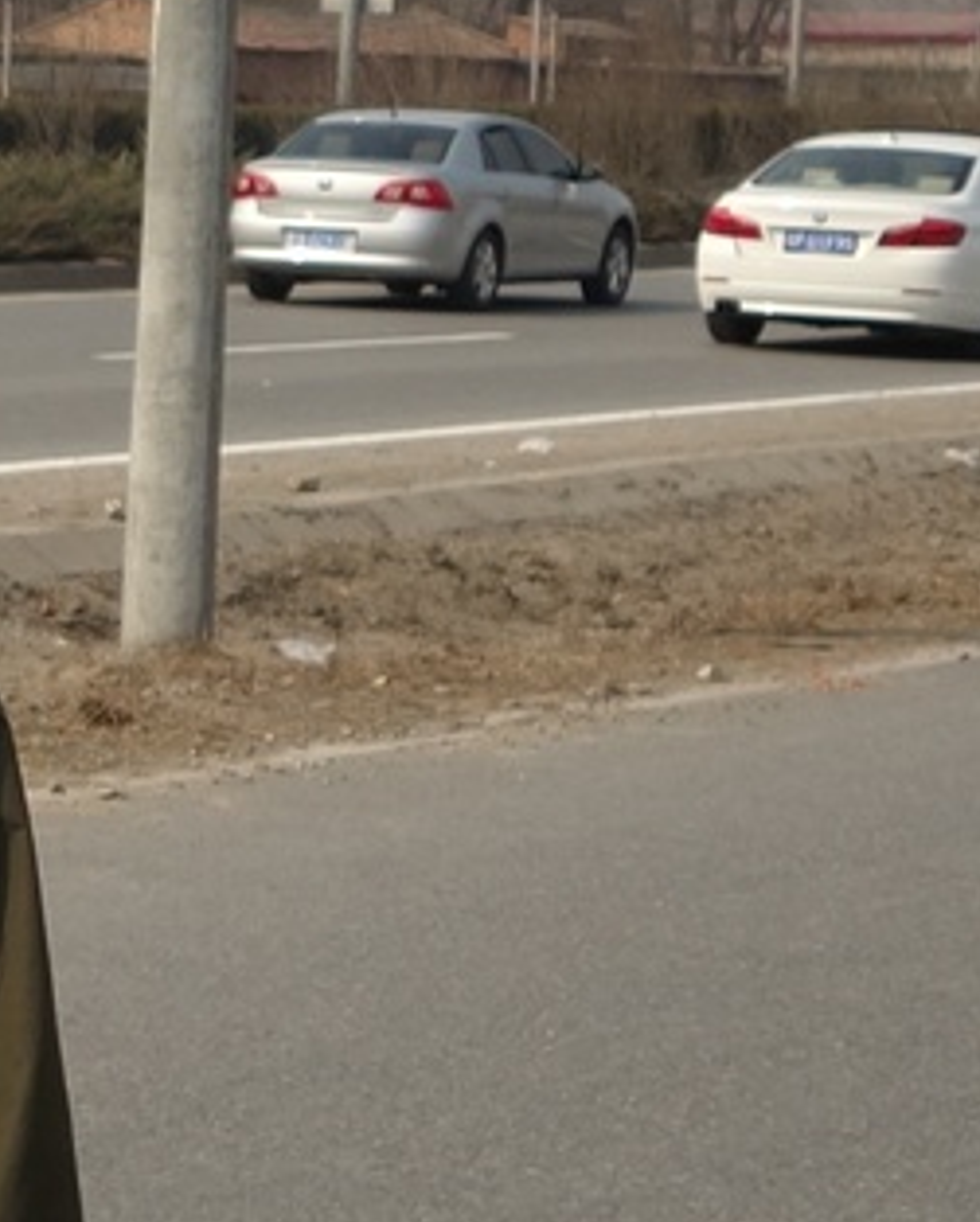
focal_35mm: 161
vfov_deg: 12.0
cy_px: 441
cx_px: -1878
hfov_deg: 8.3
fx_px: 5829
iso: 100
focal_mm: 10.4
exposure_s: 1/1000
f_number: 4
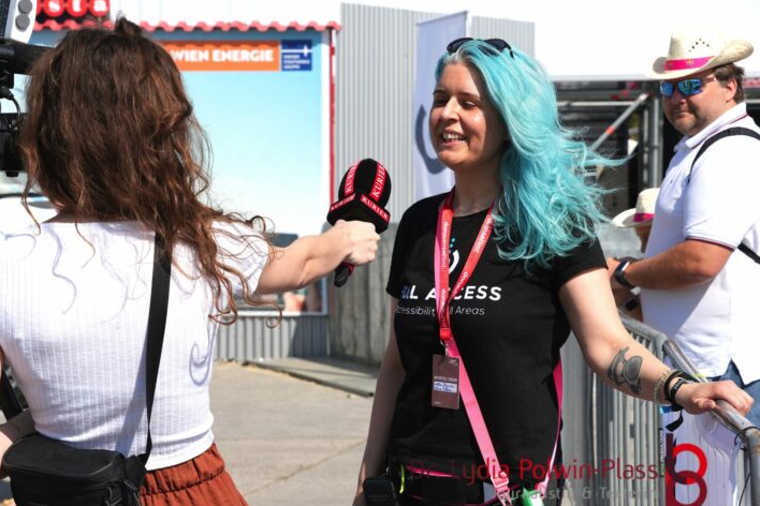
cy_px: 271
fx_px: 2165
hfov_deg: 19.9
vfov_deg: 13.3
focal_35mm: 103
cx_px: 359
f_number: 8
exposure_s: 1/400
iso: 100
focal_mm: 63
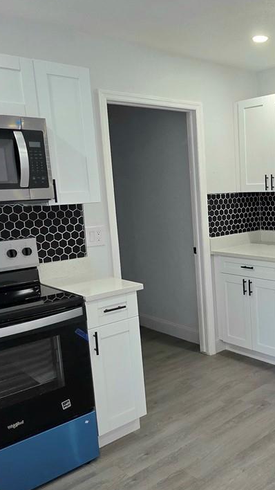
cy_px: 251
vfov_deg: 61.0
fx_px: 415
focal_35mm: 32
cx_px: 267
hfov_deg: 33.8
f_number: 1.9
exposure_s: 1/120
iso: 125
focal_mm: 2.2
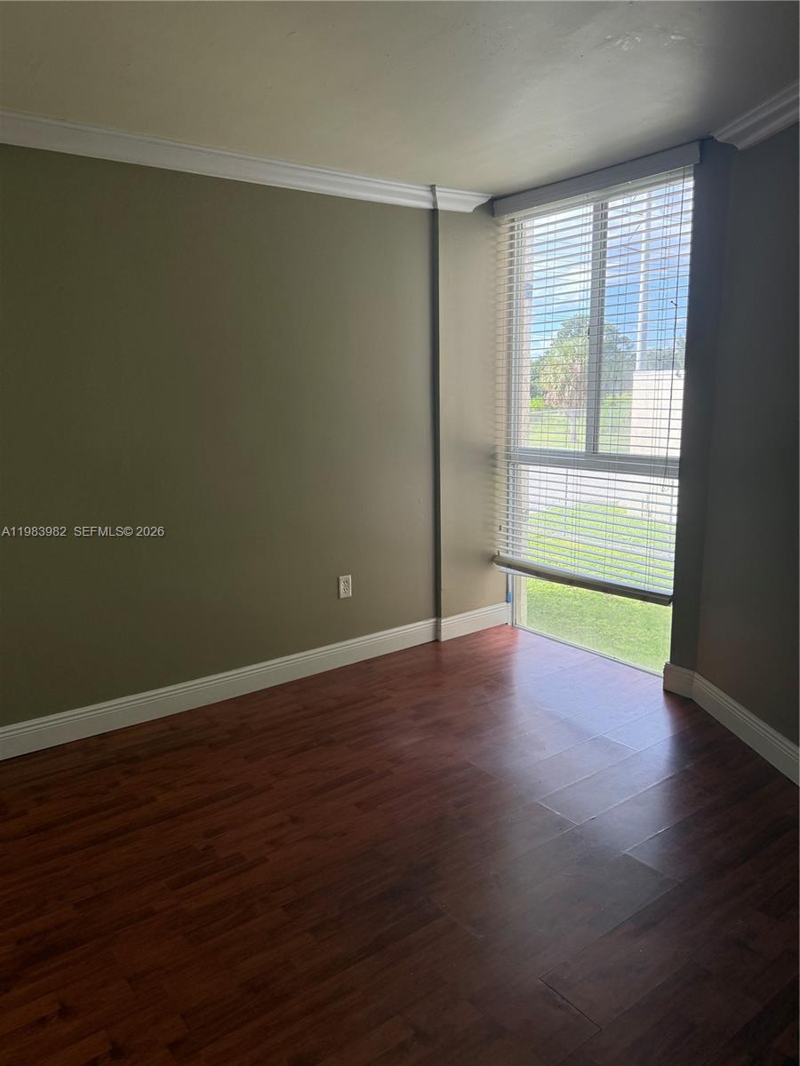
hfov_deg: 56.8
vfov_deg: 71.6
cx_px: 400
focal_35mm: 24
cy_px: 533
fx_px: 740
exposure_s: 1/230
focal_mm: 6.76
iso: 200
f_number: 1.78
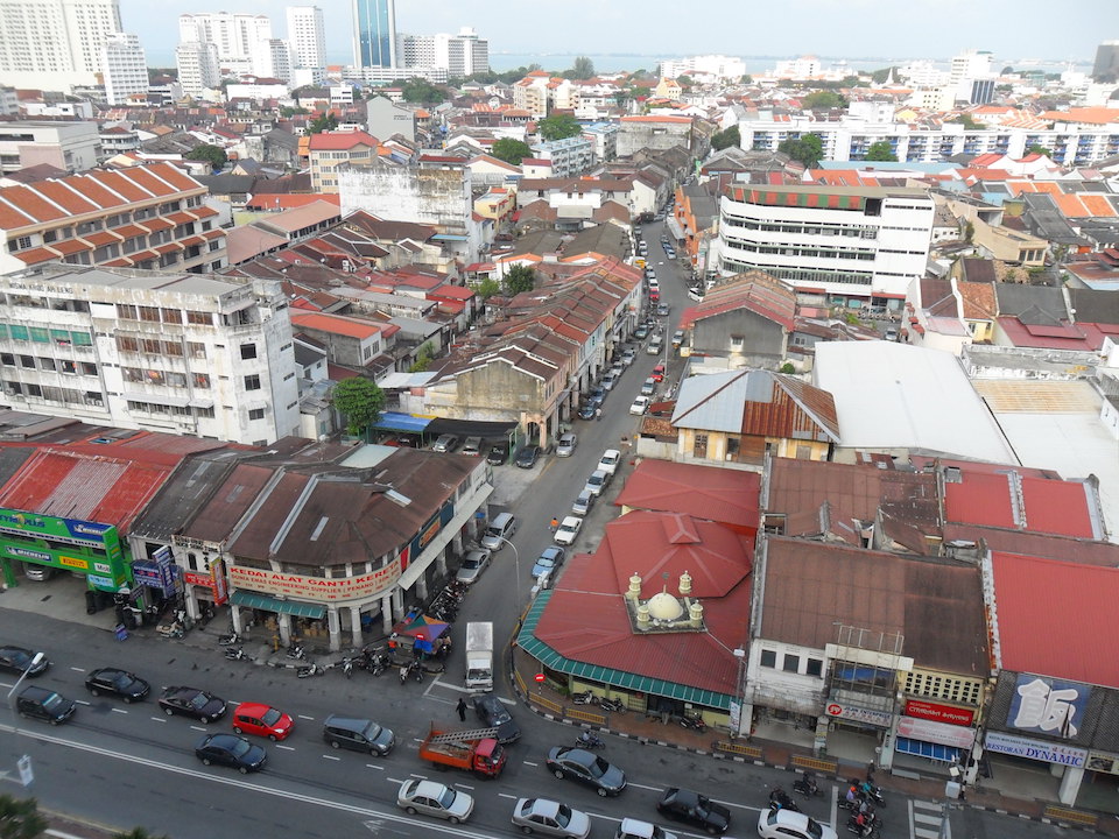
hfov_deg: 65.3
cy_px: 420
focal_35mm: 27
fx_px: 873
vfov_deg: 51.4
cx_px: 560
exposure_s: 1/750
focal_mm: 4.9
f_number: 3.5
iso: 100
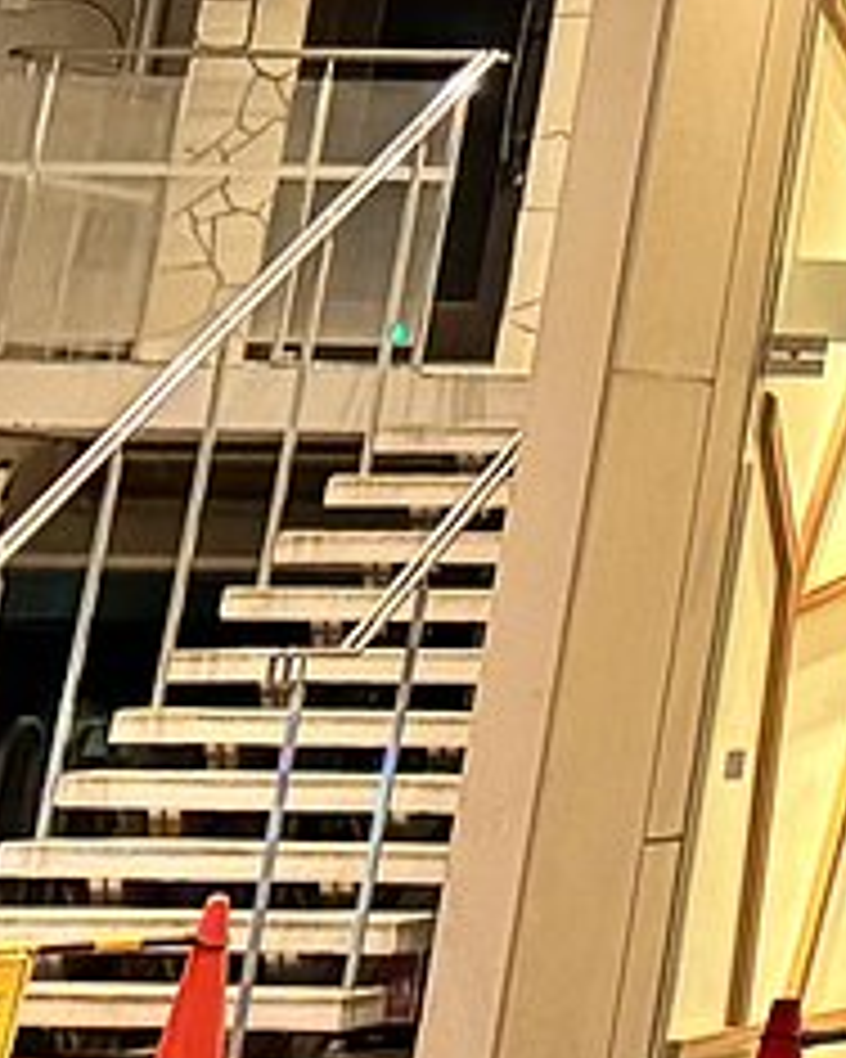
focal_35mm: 153
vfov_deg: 11.0
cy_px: -1301
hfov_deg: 8.3
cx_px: 2628
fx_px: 4789
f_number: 1.78
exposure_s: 1/50
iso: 640
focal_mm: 6.86
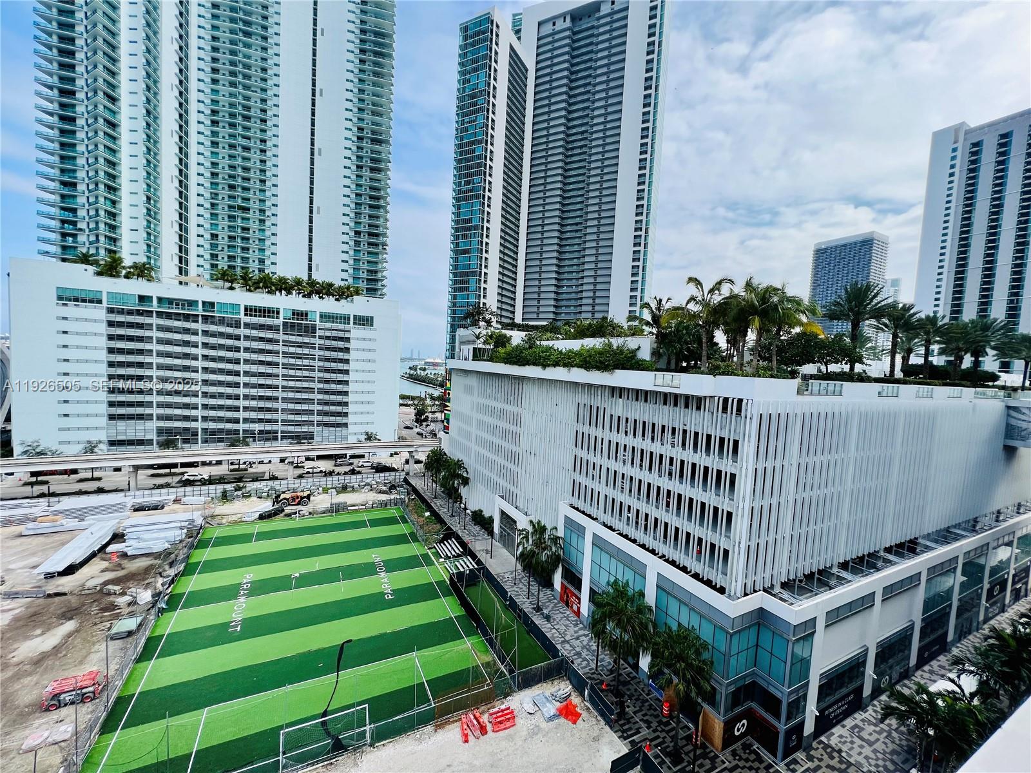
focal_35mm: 13
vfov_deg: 89.9
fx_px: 387
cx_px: 516
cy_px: 386
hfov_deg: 106.2
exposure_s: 1/903
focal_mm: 1.57
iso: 32
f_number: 1.8
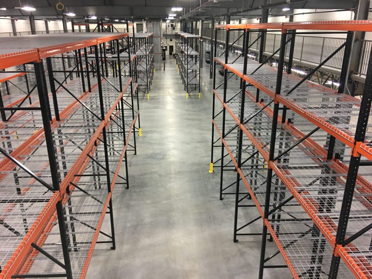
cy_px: 140
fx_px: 312
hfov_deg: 61.7
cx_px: 186
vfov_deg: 48.2
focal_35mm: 29
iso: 64
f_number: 2.2
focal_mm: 4.15
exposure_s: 1/15
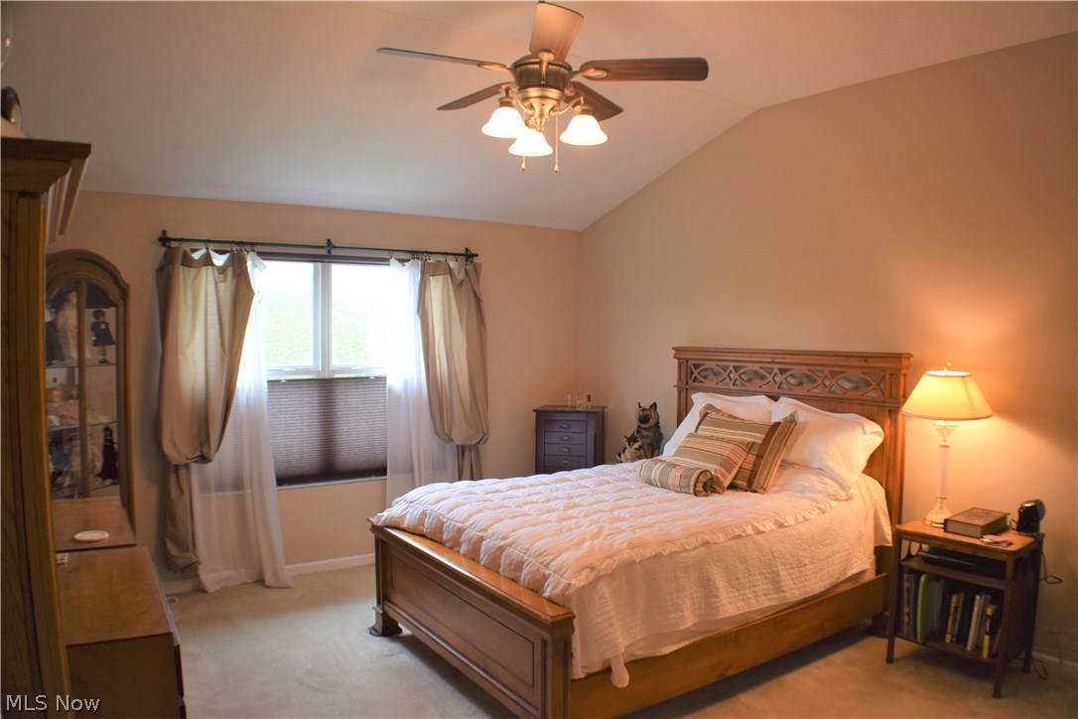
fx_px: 988
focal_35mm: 33
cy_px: 360
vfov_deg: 40.0
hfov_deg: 57.2
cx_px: 539
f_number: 4
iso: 640
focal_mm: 22
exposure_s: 1/60
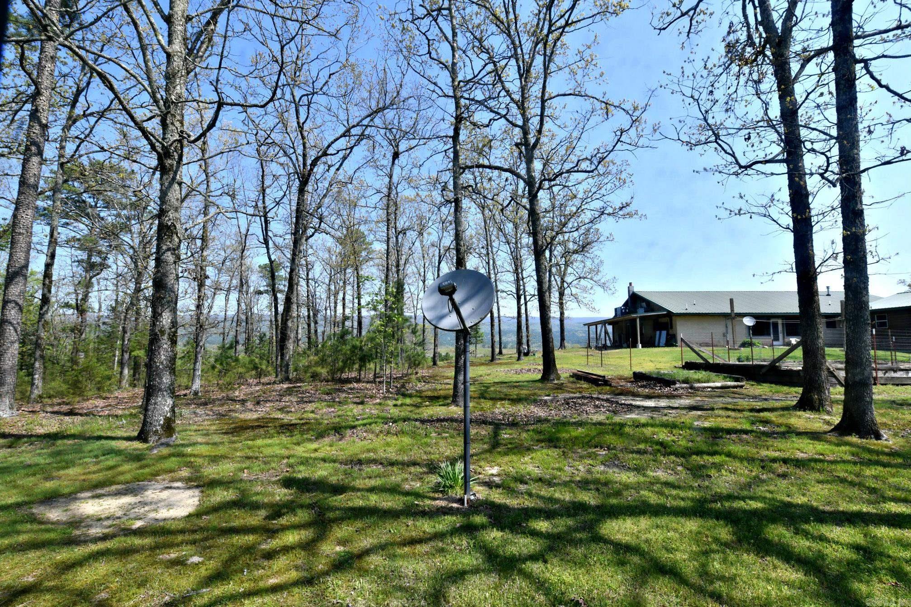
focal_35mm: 17
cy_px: 304
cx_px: 456
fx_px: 430
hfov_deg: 93.3
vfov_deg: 70.4
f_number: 8
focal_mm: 17
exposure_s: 1/250
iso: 160
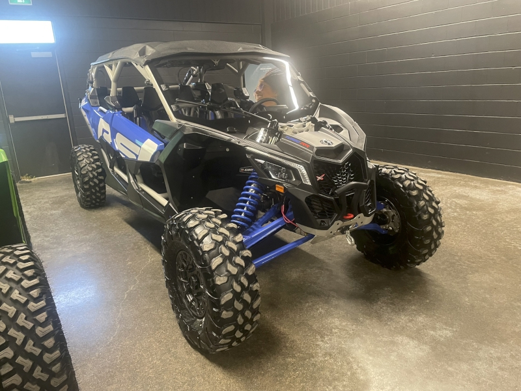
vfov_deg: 53.1
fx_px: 391
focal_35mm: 26
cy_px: 196
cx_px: 260
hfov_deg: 67.3
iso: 400
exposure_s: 1/60
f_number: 1.6
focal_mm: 4.2
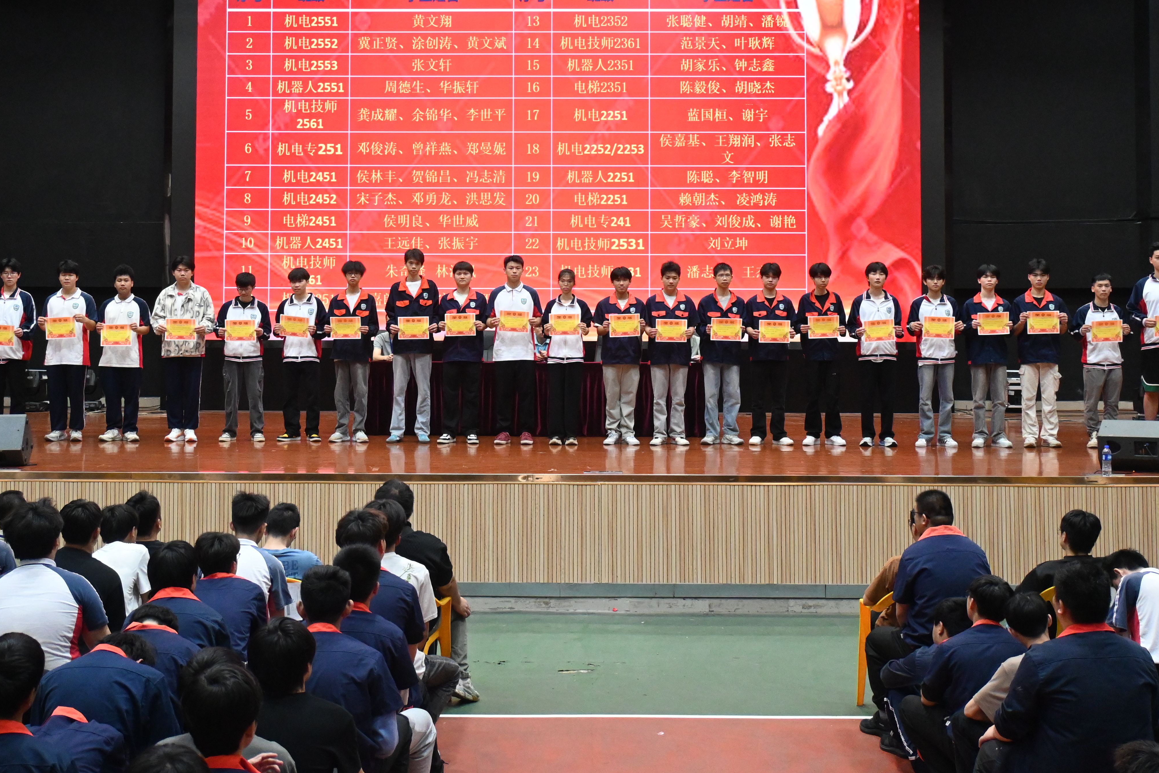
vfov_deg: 28.0
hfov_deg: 41.3
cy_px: 249
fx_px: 1535
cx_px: 531
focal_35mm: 48
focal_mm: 23
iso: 3200
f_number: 4.2
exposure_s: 1/160
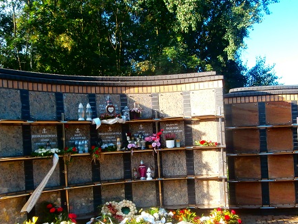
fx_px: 301
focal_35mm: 35
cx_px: 134
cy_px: 144
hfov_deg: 52.5
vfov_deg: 40.3
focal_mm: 4.2
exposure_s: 1/160
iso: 100
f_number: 3
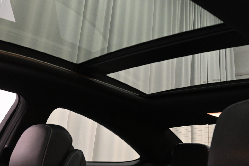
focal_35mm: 45
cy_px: 43
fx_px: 314
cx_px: 132
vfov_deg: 29.2
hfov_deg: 43.2
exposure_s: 1/80
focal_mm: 19.5
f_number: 5
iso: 3200
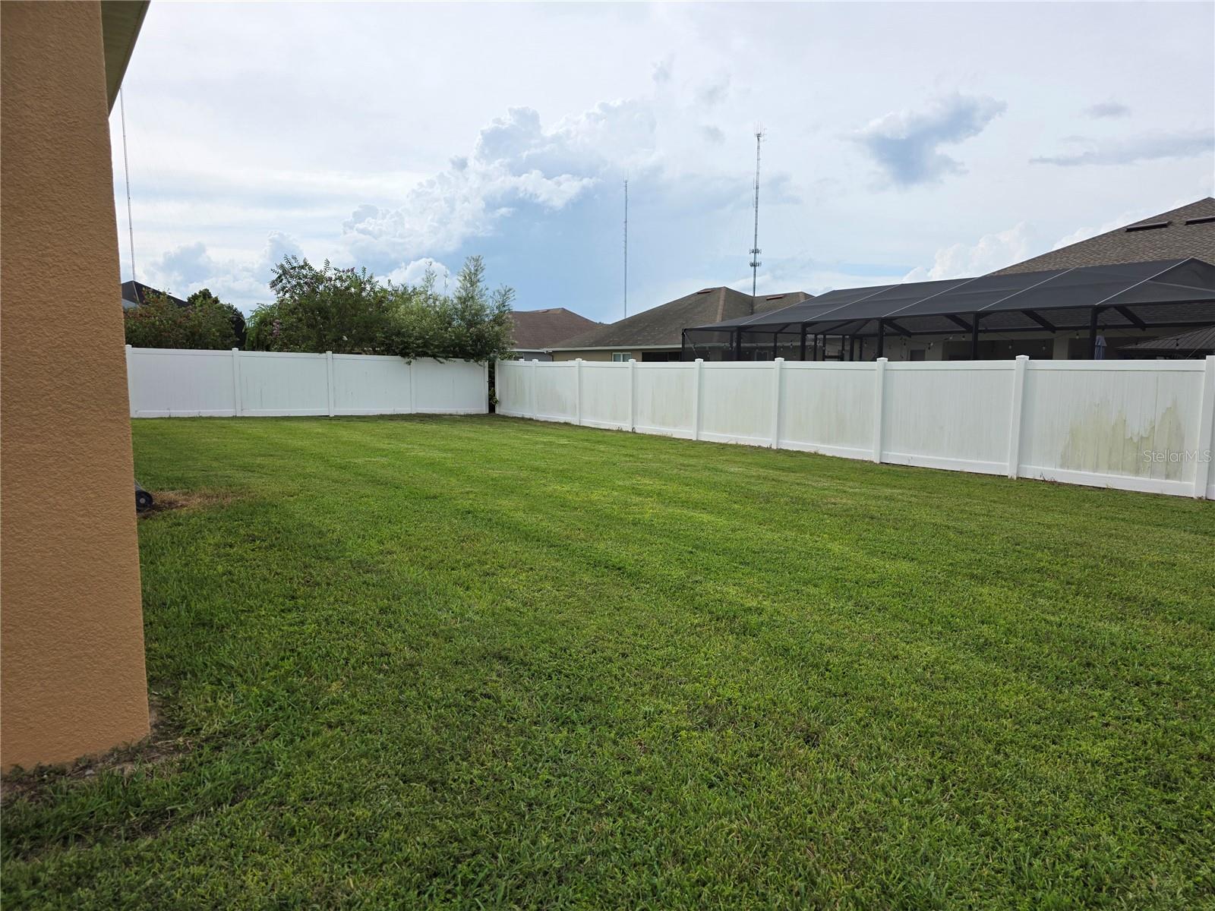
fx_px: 807
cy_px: 456
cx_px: 608
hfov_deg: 73.9
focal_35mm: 23
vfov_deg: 58.9
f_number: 1.7
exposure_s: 1/4889
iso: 80
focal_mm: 6.3
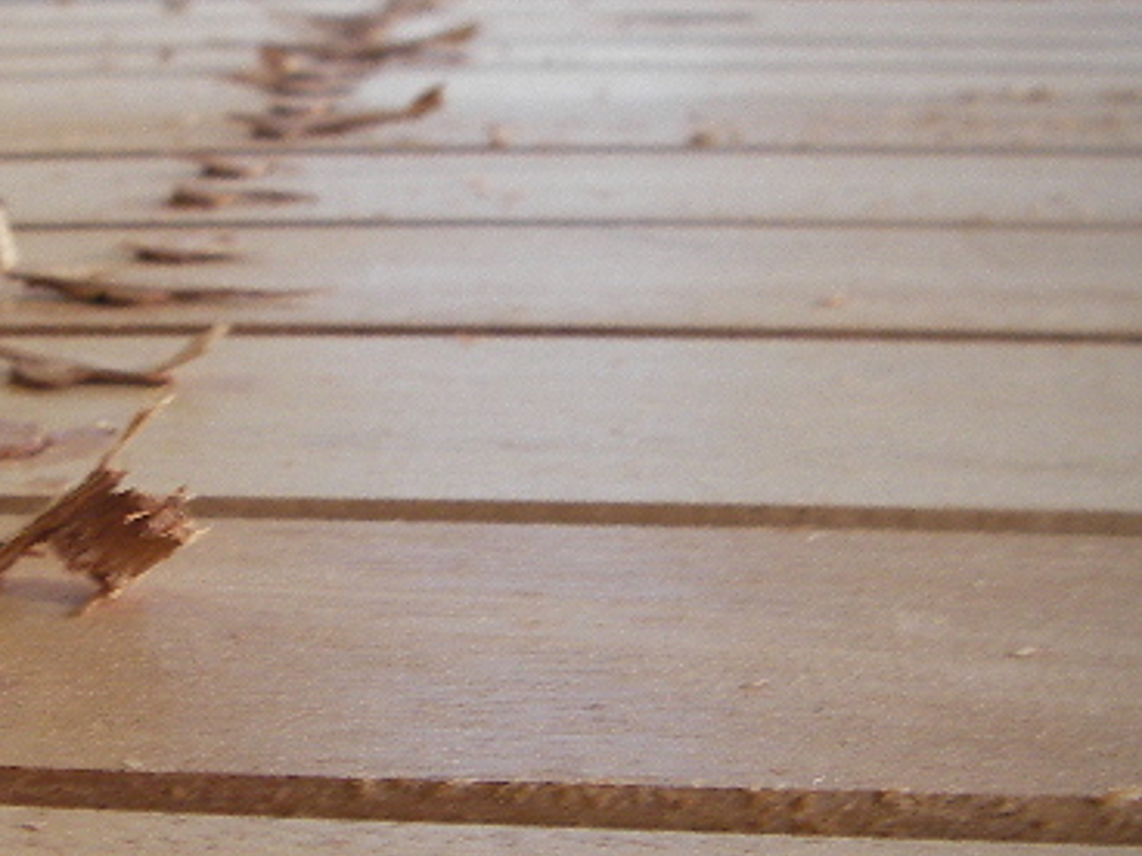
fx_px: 2177
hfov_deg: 28.5
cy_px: 639
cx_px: 155
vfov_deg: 22.1
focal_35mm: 66
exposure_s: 1/30
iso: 80
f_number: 3.3
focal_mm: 6.3
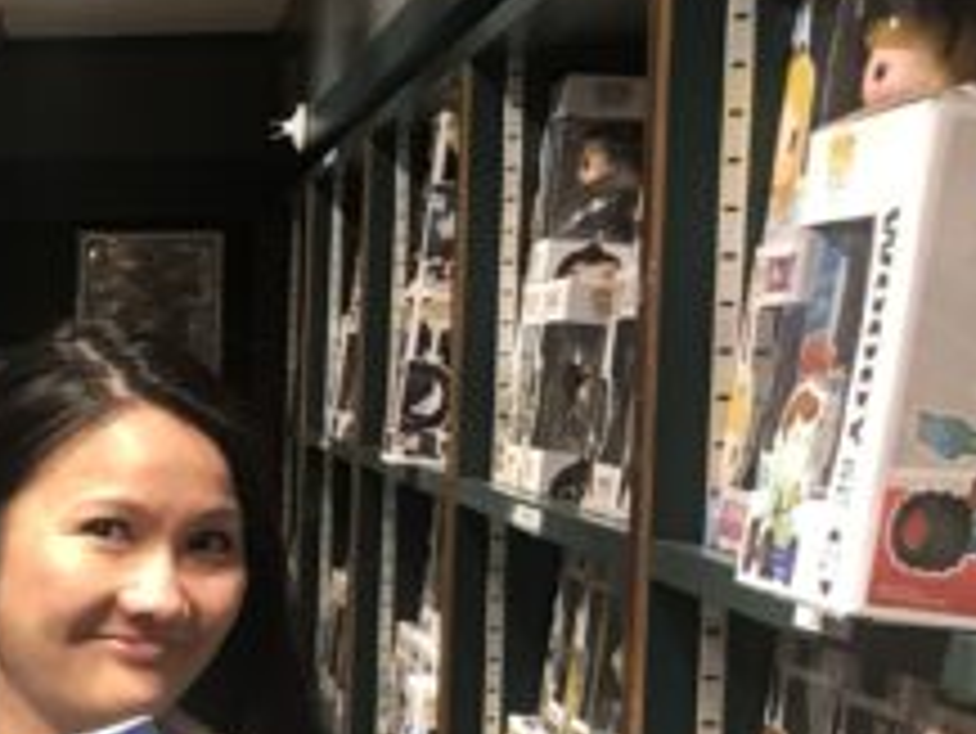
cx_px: -639
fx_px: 2793
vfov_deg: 14.8
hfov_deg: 17.2
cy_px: 653
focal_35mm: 99
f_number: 1.8
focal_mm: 3.99
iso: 40
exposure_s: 1/15
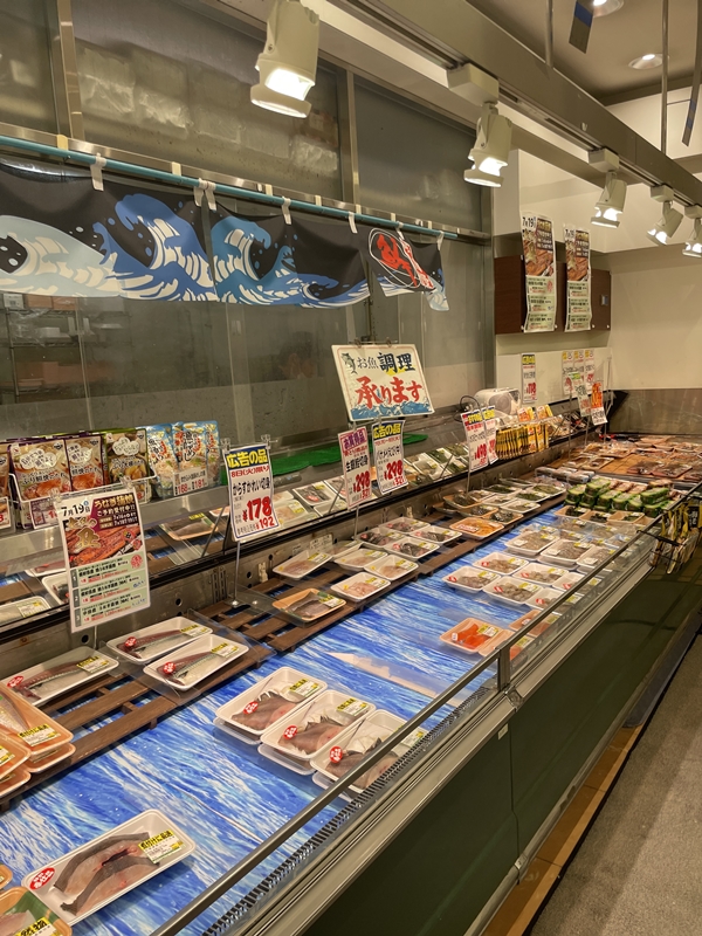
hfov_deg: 53.1
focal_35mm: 26
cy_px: 468
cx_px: 351
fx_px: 703
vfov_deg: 67.3
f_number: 1.6
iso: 32
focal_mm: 4.2
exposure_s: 1/184
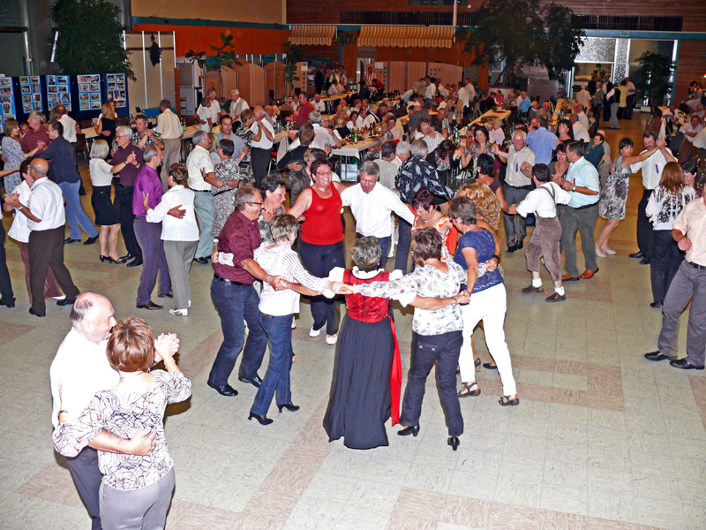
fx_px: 714
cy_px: 265
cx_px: 353
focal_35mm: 35
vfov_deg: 40.7
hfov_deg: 52.6
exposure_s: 1/30
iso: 100
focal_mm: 7.4
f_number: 2.8
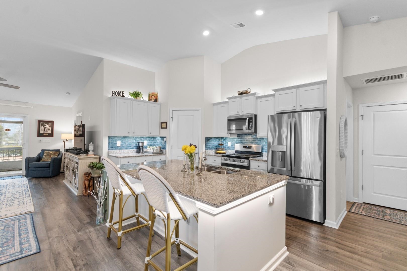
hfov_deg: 100.4
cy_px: 136
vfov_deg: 77.3
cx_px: 204
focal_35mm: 15
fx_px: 170
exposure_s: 1.3
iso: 100
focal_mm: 10
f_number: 4.5
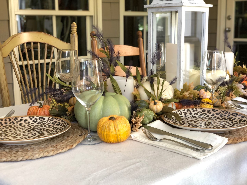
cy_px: 92
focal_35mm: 52
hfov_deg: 36.8
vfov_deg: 28.0
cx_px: 124
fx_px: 371
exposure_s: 1/40
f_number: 2.4
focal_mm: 6
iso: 100
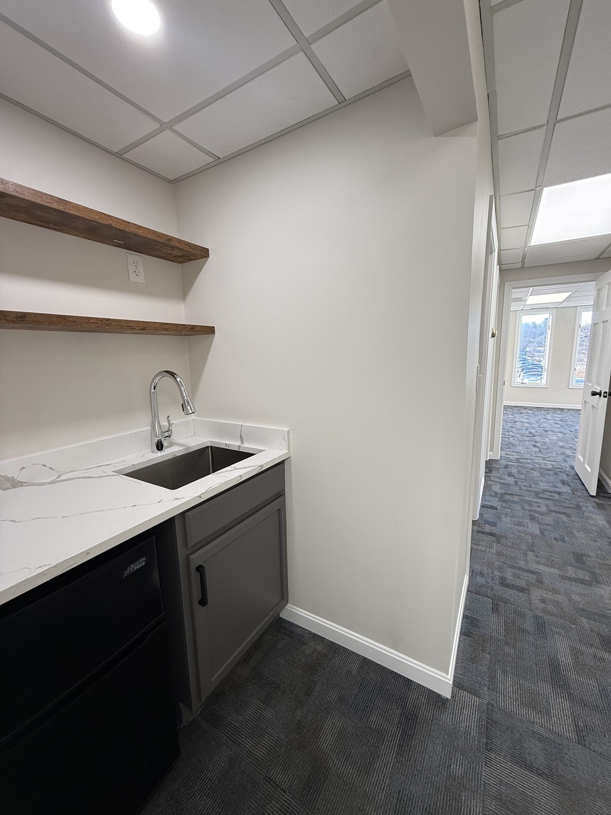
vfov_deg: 102.1
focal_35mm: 14
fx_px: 329
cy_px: 408
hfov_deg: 85.7
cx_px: 306
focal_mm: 2.22
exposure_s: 1/120
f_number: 2.2
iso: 160
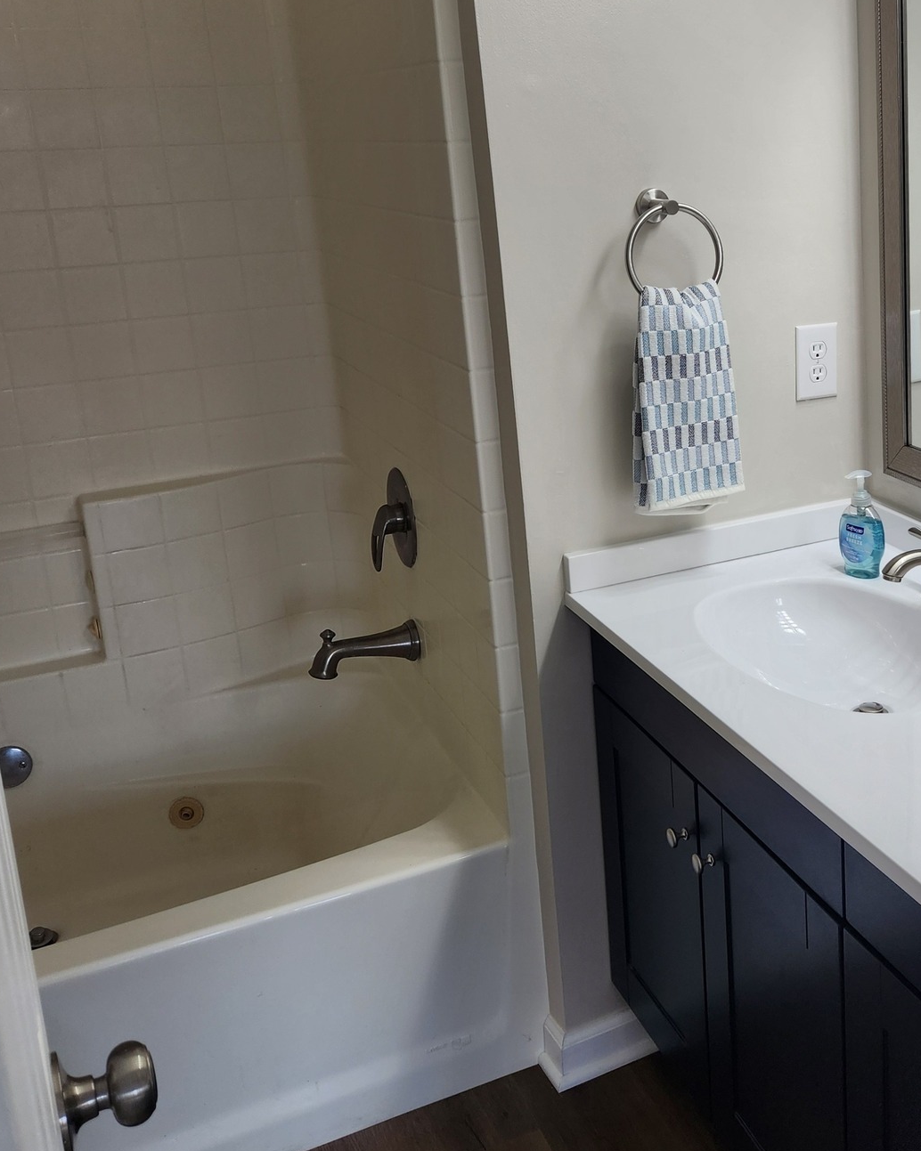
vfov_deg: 45.6
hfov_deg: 36.0
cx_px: 744
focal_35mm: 40
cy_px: 473
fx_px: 1363
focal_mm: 5.4
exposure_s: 1/120
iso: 32
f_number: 1.8
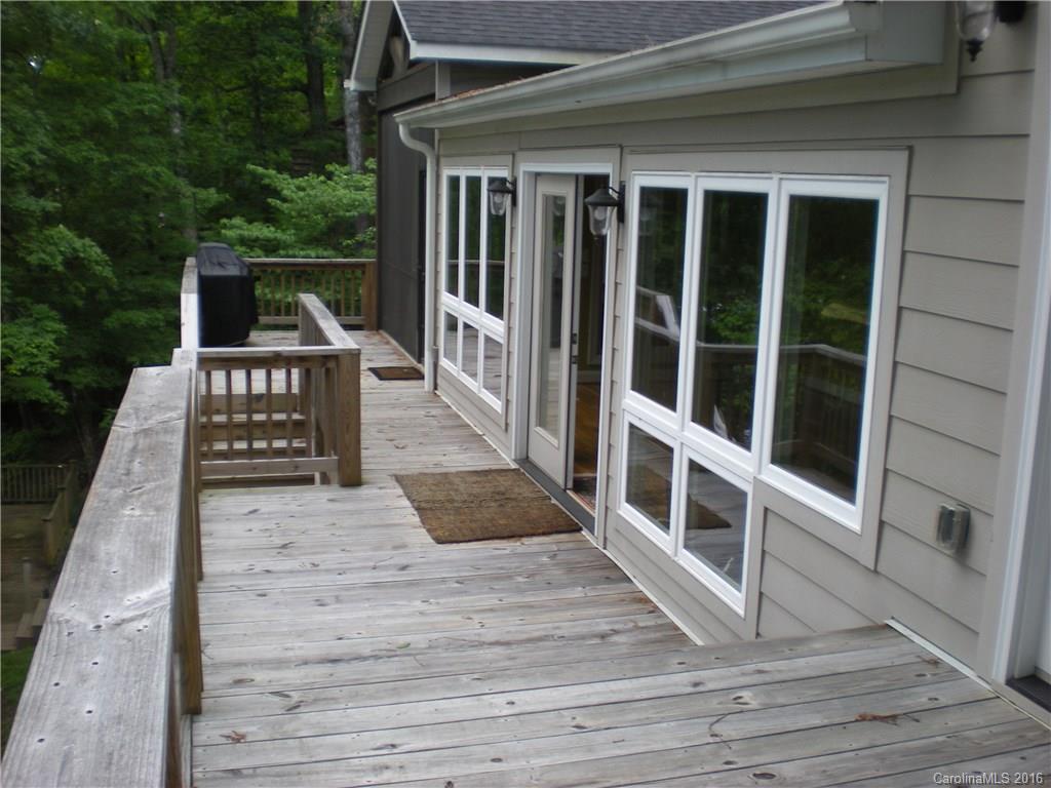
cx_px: 526
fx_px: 1154
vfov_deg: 37.7
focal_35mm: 38
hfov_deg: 49.0
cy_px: 394
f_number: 3.1
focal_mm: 6.3
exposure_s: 1/125
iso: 64
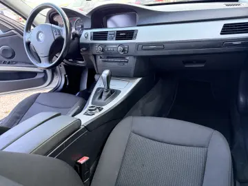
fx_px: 172
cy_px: 93
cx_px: 124
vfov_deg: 56.8
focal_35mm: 24
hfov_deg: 71.6
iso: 200
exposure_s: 1/89
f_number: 1.78
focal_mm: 6.76
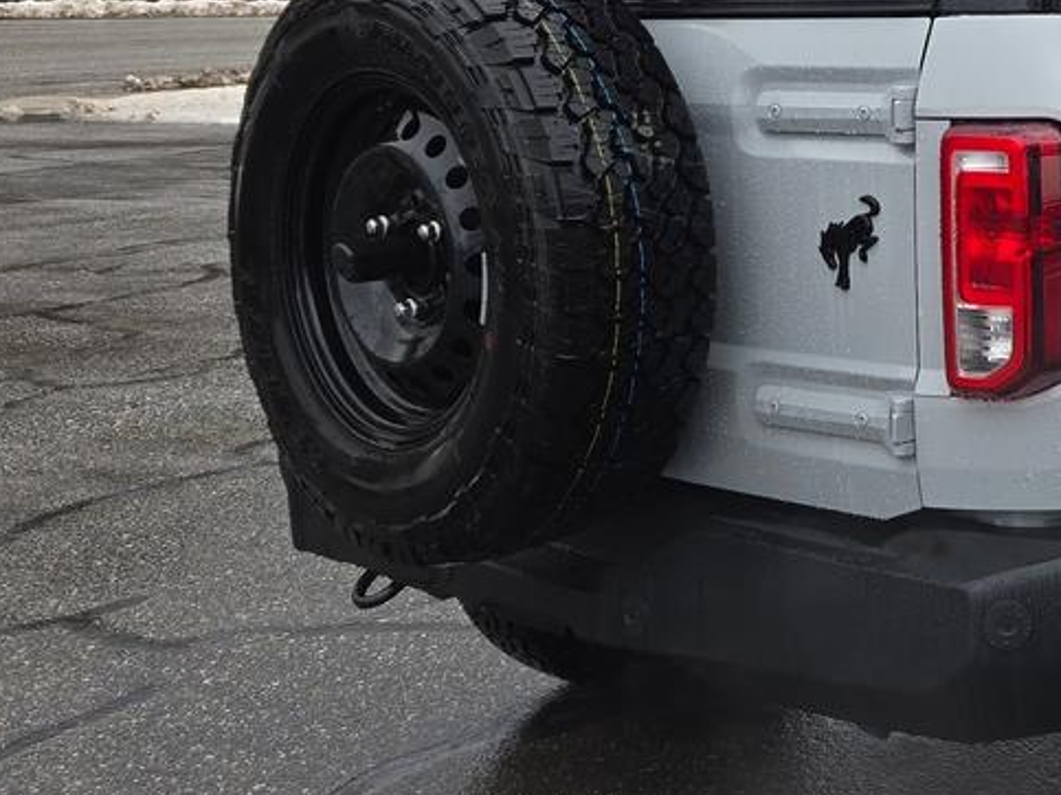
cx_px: 1202
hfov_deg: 28.4
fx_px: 1869
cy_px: 88
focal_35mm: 61
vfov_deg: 23.4
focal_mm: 5.4
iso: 25
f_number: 1.8
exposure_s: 1/186
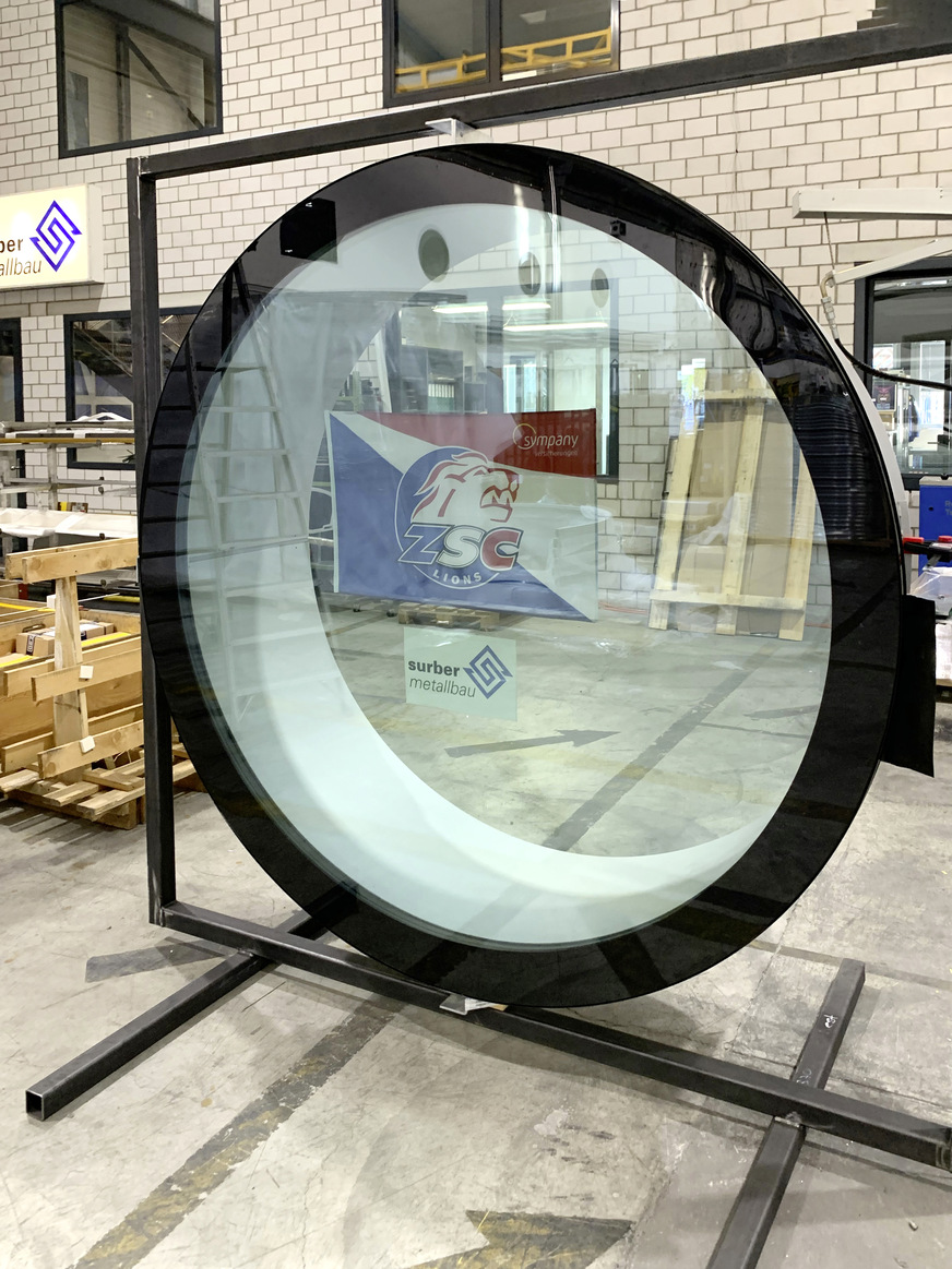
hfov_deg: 53.1
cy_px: 634
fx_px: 954
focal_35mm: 26
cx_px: 476
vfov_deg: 67.3
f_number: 1.8
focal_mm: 4.25
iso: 200
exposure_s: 1/60
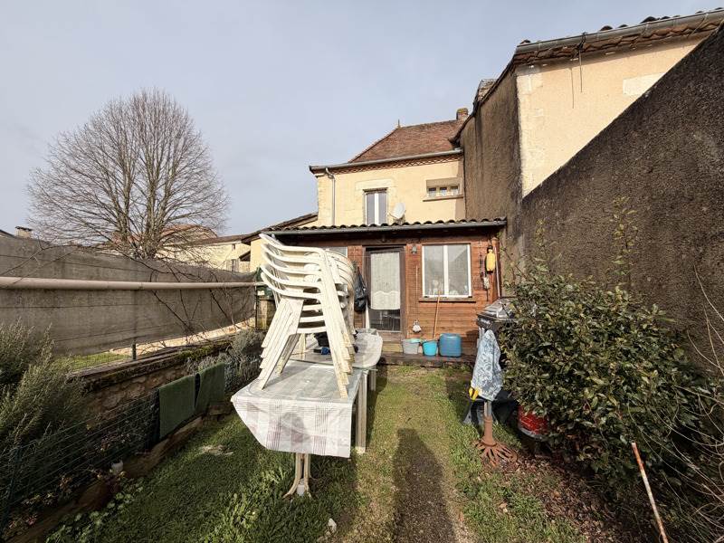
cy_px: 272
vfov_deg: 85.7
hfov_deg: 102.1
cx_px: 362
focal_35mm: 14
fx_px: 293
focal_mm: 2.22
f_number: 2.2
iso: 20
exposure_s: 1/914
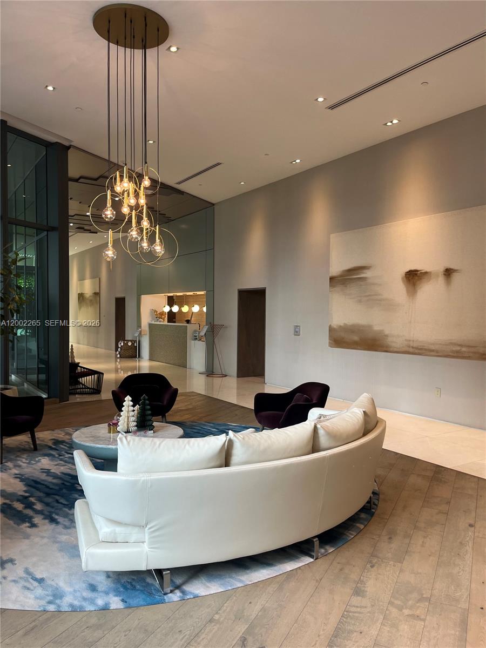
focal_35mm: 26
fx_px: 487
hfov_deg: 53.1
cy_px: 324
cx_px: 243
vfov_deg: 67.3
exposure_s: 1/60
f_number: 1.6
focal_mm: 5.1
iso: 64
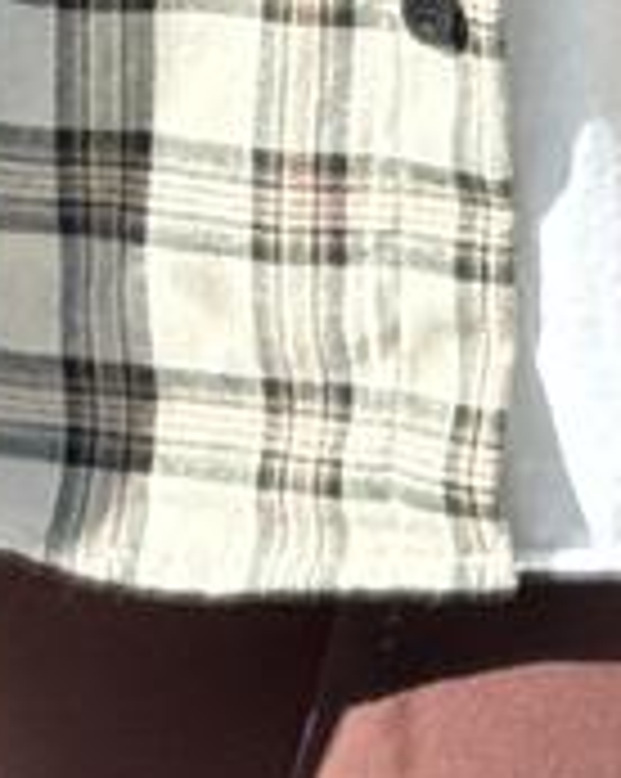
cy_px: -1707
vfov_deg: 5.0
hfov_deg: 4.3
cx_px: 675
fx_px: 8331
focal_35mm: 362
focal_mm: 6.76
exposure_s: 1/1222
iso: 80
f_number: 1.78
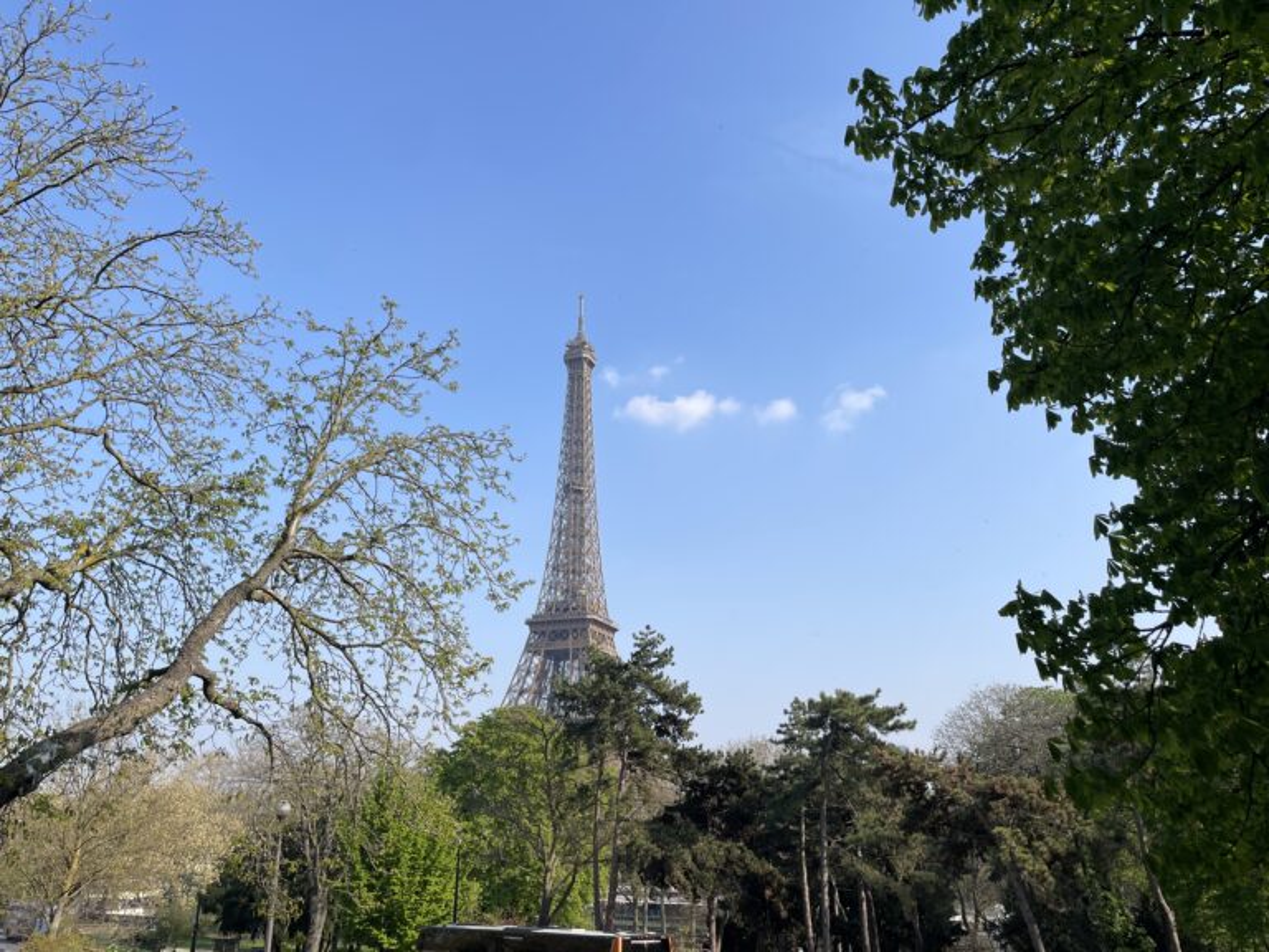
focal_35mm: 26
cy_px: 476
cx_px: 634
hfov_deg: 67.3
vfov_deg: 53.1
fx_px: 953
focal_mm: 4.2
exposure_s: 1/3401
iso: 32
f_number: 1.6
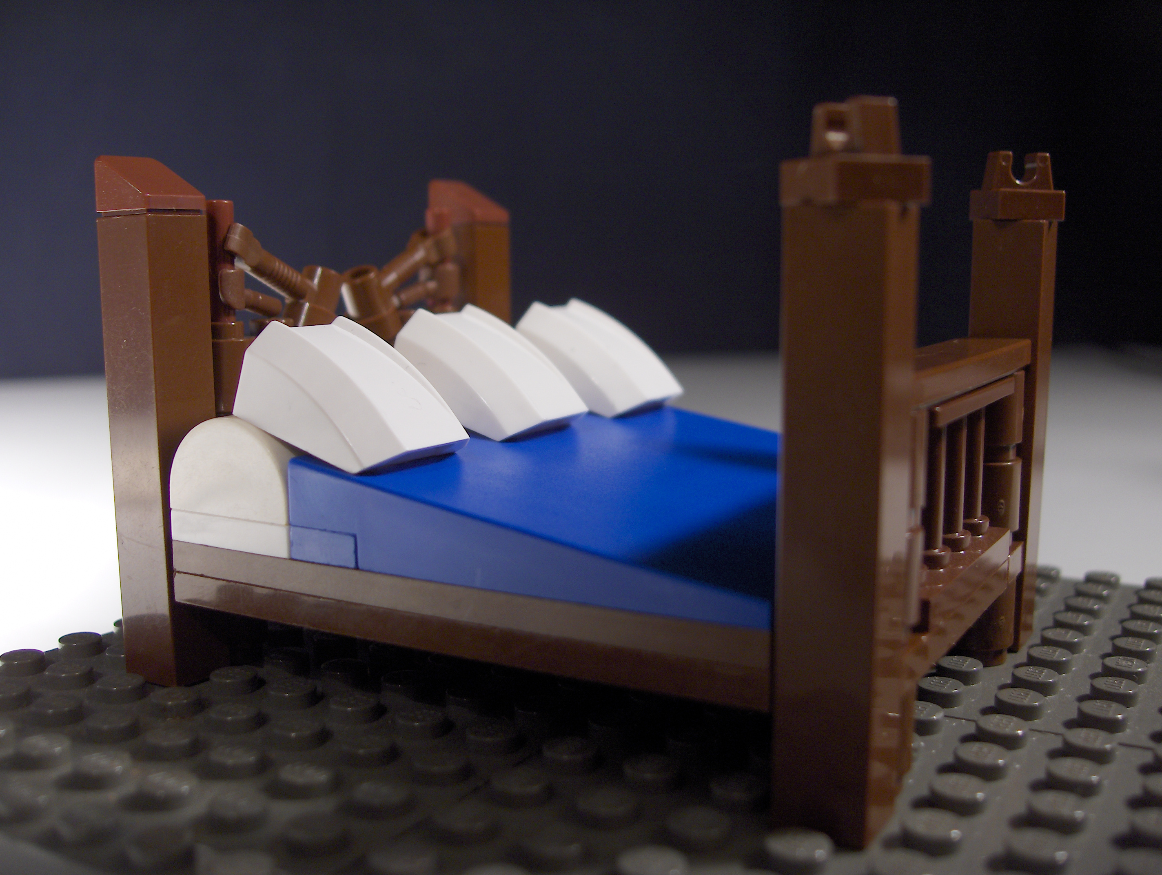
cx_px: 581
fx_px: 1311
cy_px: 438
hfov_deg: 47.8
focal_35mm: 39
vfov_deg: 36.9
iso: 100
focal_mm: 8
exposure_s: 1/8.53
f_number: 2.8
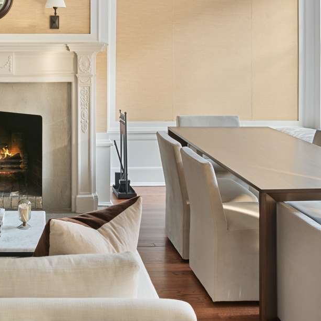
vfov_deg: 37.1
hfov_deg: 35.9
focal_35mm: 45
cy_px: 107
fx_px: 472
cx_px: 50
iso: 500
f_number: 8
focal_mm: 20
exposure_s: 2
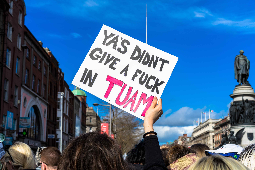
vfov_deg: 24.6
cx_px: 128
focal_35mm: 55
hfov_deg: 36.2
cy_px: 85
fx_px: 390
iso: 100
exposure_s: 1/200
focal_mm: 55
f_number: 11
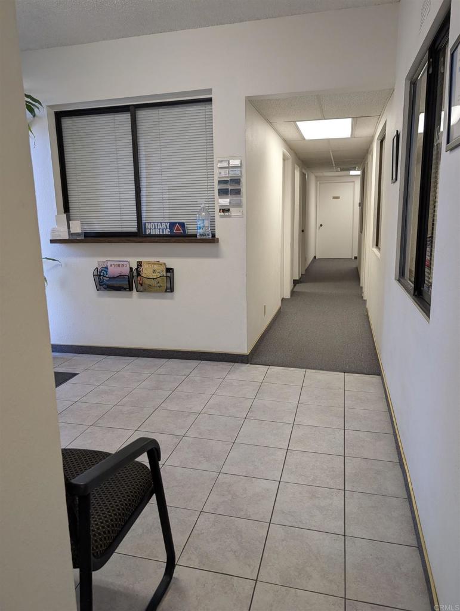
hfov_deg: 56.9
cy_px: 306
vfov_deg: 71.5
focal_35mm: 24
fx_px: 424
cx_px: 230
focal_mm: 6.9
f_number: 1.68
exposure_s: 1/120
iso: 153
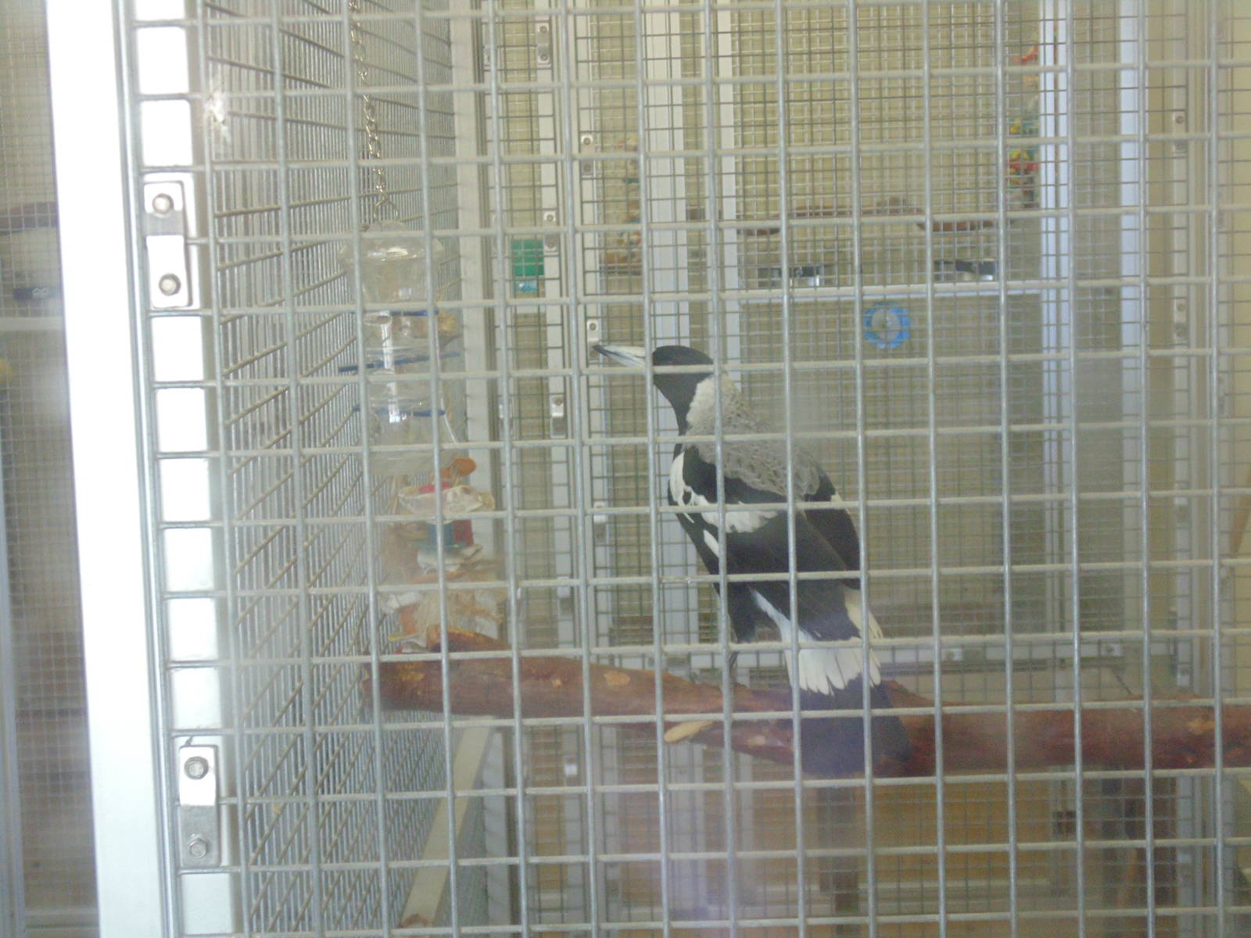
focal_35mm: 65
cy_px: 469
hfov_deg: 29.8
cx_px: 626
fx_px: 2349
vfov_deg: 22.6
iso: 250
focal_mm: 11.7
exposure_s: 1/30
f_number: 4.1
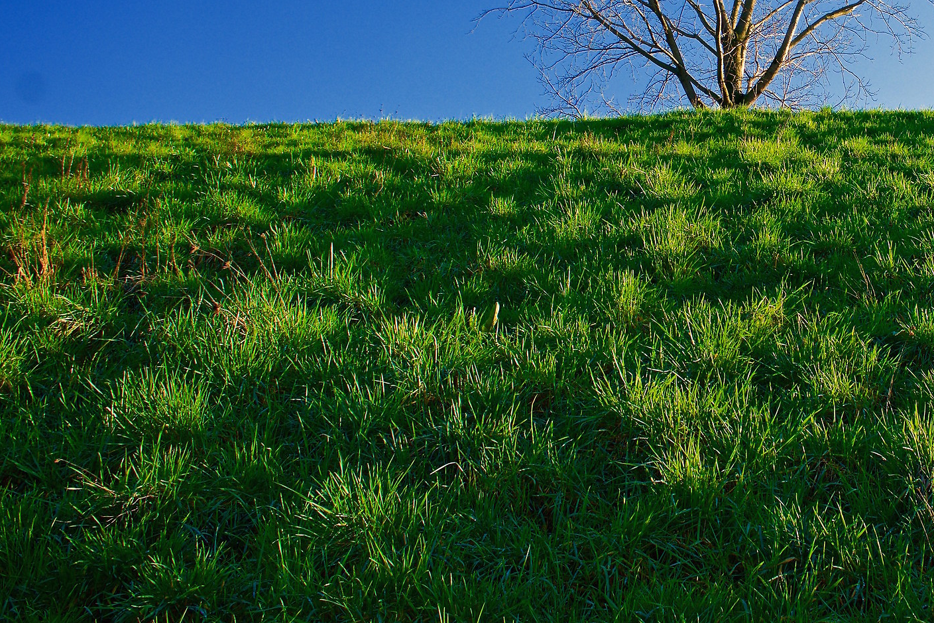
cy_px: 123
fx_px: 1193
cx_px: 772
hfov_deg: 40.6
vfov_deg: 28.6
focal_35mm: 46
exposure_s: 1/250
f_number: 5.6
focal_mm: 18
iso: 100
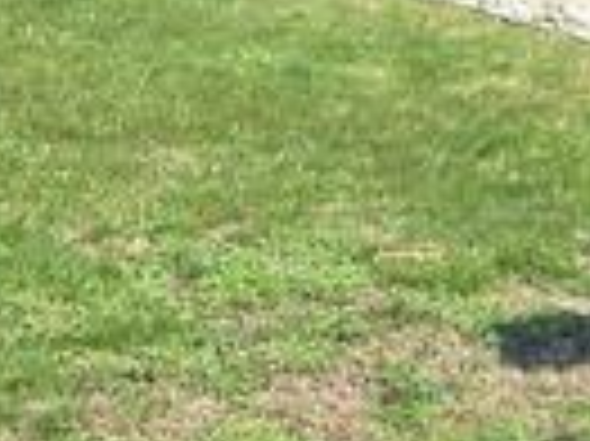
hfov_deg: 9.4
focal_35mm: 209
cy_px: -238
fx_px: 3559
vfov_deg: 7.0
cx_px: 489
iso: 80
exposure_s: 1/1000
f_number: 4
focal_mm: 6.3
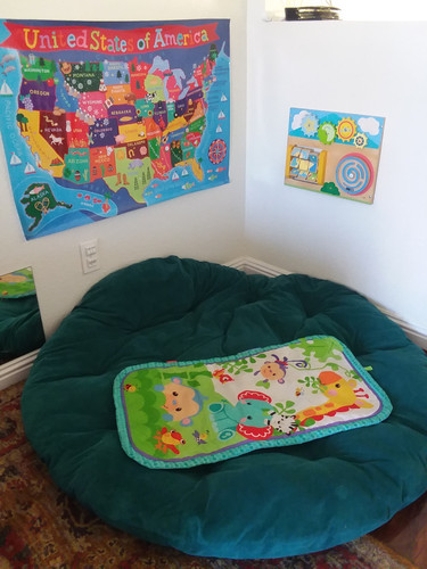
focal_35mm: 29
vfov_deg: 61.7
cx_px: 214
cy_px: 284
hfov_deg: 48.2
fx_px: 477
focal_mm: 2.47
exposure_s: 1/17
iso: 160
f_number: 1.9
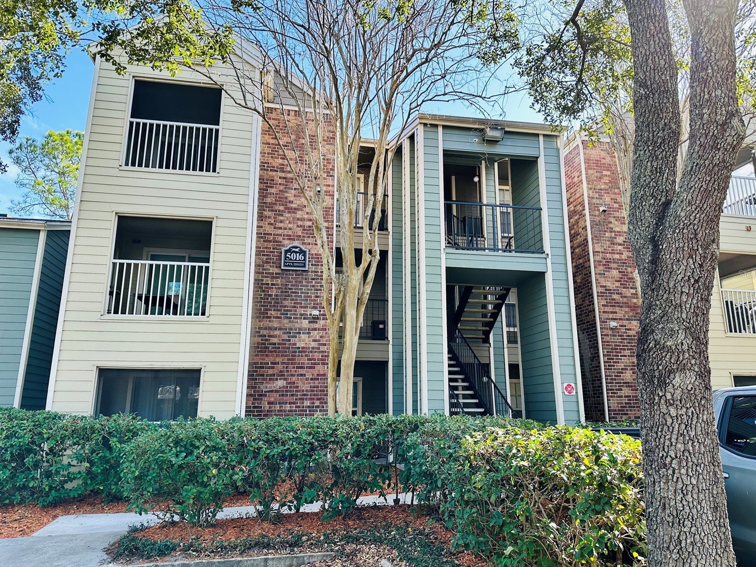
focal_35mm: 25
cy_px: 274
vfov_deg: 54.9
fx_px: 546
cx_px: 391
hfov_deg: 69.4
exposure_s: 1/529
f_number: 1.78
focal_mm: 6.86
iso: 80
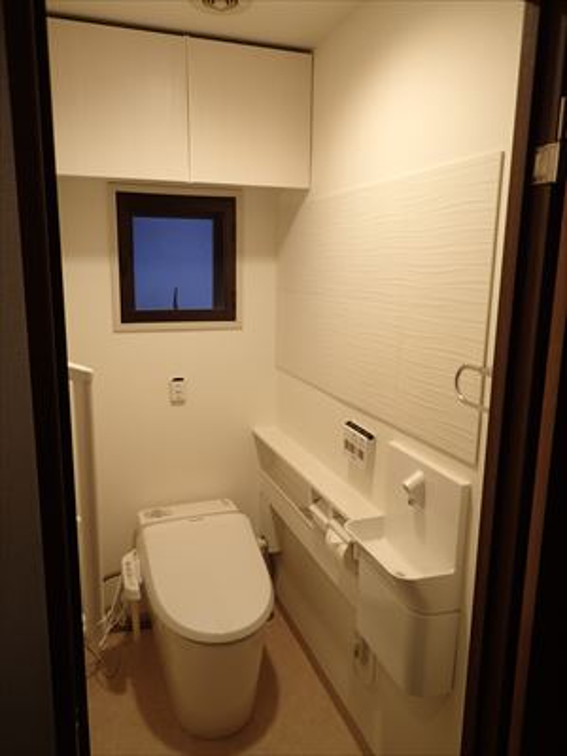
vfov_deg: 69.4
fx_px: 546
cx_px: 284
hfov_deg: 54.9
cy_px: 378
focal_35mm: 25
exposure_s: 1/30
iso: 200
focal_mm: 4.5
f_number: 2
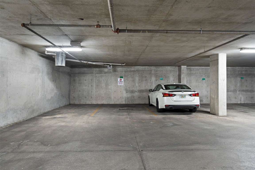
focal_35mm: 25
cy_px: 85
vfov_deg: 51.3
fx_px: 177
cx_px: 128
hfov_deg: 71.5
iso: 400
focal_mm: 25
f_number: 6.3
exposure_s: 1/1.25
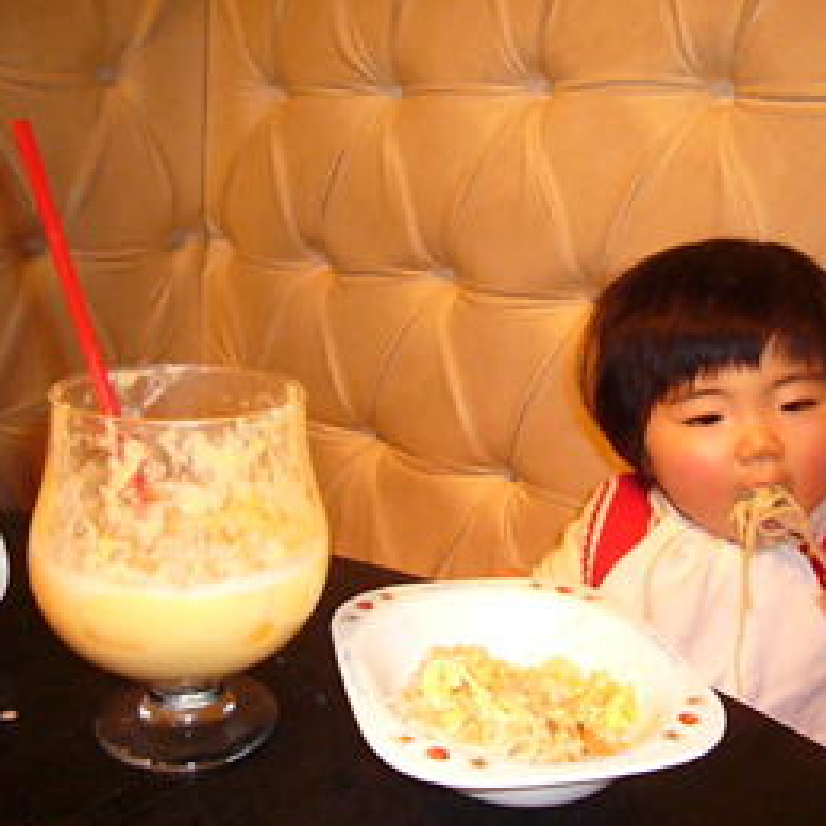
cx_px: 459
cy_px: 423
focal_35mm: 34
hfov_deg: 48.4
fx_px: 918
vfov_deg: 48.4
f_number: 2.8
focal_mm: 4.6
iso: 800
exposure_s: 1/30
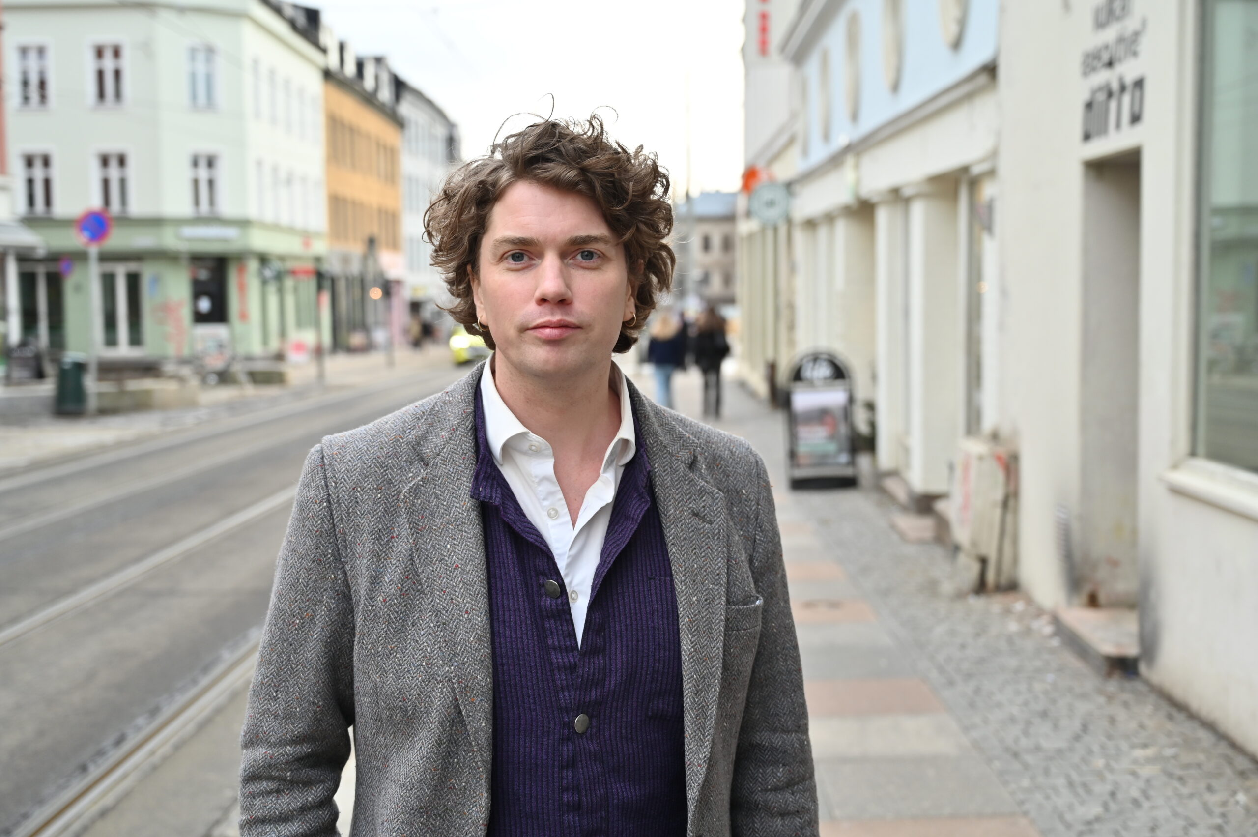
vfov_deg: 28.6
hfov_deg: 41.9
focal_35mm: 47
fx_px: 1641
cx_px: 629
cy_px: 418
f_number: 4
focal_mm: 47
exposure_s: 1/250
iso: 280
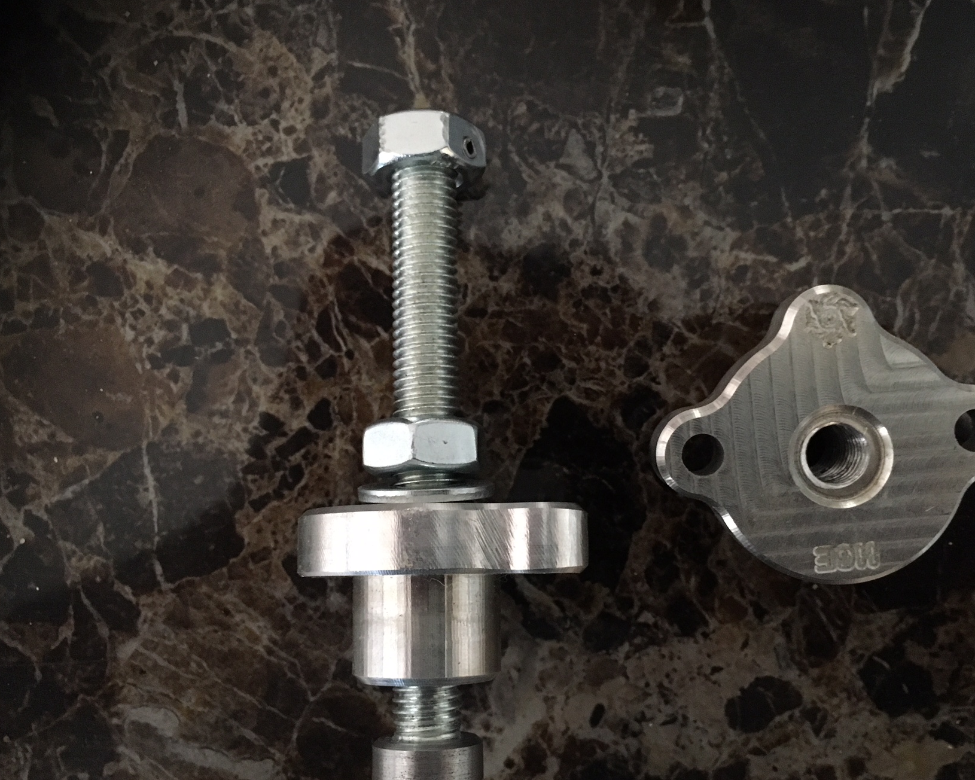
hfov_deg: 51.5
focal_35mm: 35
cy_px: 419
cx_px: 520
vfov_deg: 42.2
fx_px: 1010
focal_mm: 4.15
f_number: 2.2
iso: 400
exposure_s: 1/17
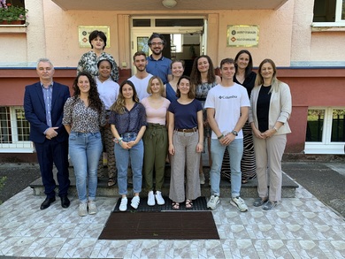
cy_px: 130
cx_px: 172
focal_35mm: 26
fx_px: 259
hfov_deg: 67.3
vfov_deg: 53.1
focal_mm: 4.25
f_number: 1.8
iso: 25
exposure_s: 1/122
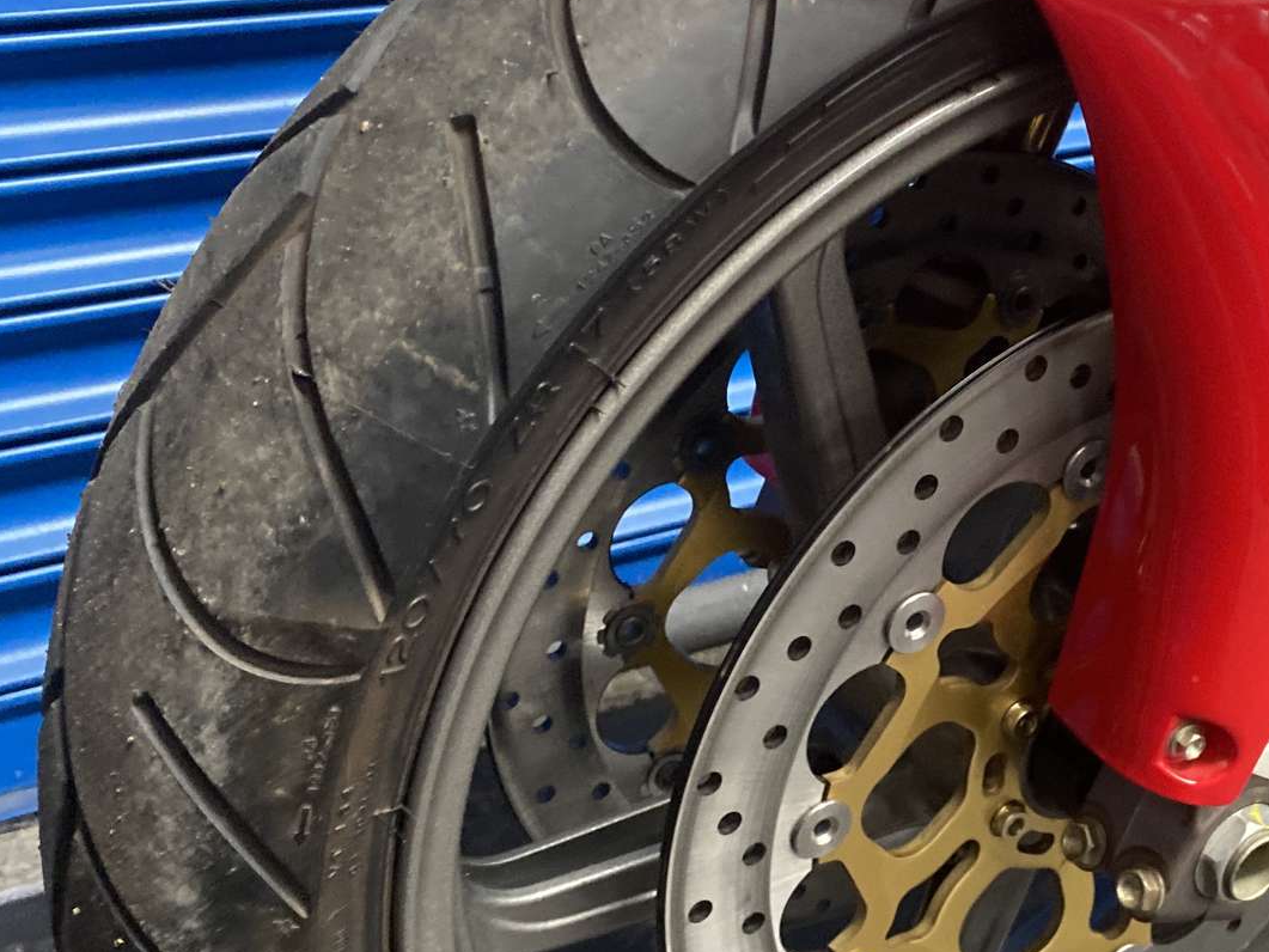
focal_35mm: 49
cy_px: 535
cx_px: 1000
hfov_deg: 37.6
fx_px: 1797
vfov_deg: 29.7
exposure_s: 1/30
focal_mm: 4.25
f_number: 1.8
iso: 800
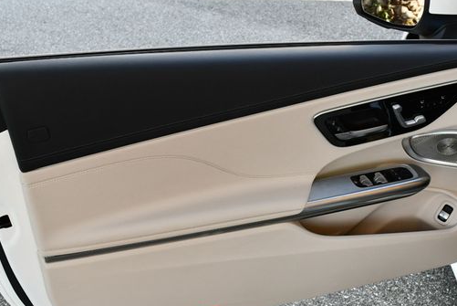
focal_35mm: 46
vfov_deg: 29.3
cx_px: 256
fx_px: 584
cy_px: 173
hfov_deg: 42.6
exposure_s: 1/250
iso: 250
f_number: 5.6
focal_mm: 18
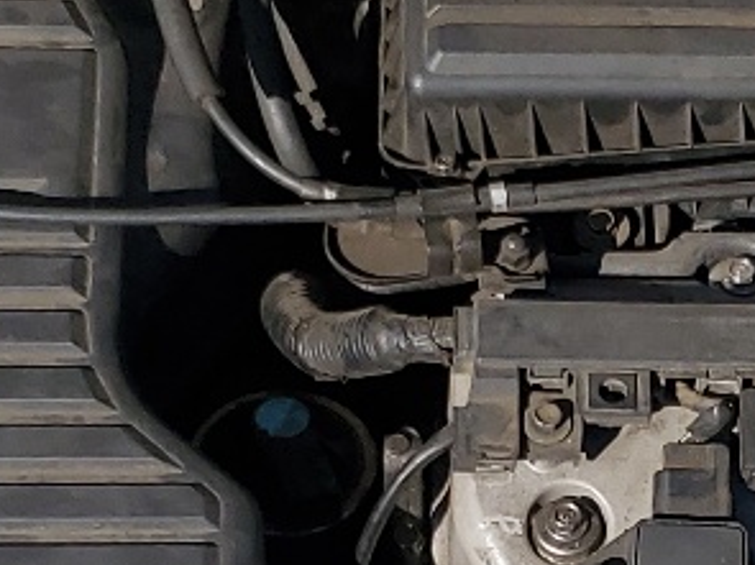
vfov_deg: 10.4
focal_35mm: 141
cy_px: 537
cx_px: 578
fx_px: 3074
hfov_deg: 13.9
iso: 50
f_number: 1.5
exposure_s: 1/5000
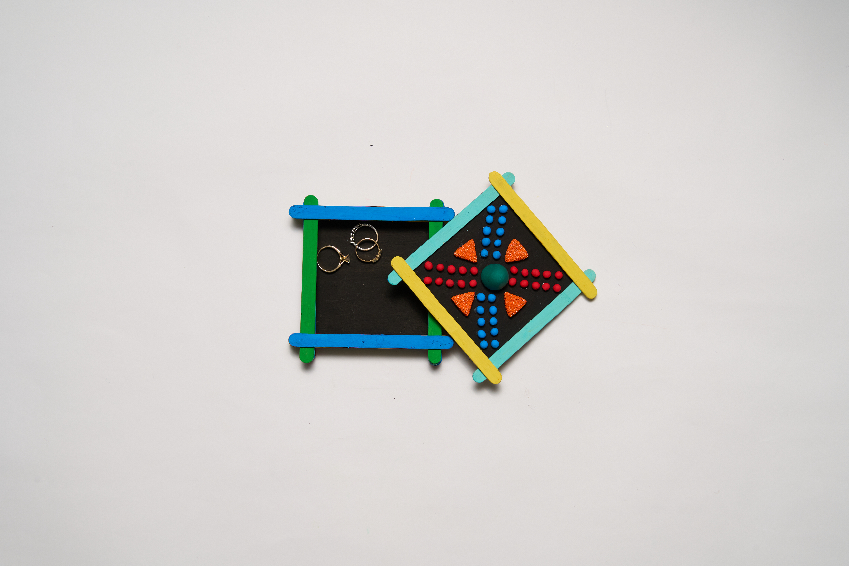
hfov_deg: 36.2
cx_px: 424
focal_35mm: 55
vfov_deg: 24.6
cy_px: 283
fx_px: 1297
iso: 200
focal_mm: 55
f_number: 11
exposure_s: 1/100
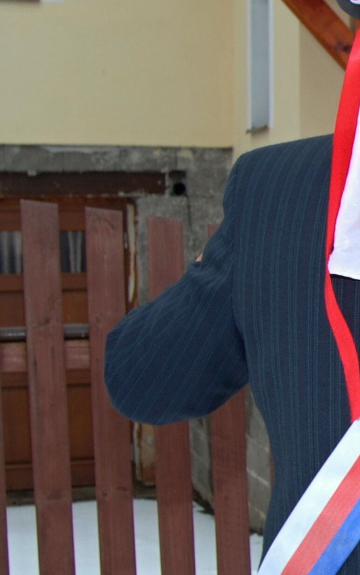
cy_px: 316
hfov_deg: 11.6
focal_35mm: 96
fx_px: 1507
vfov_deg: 21.6
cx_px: 821
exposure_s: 1/200
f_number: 8
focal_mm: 20
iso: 200
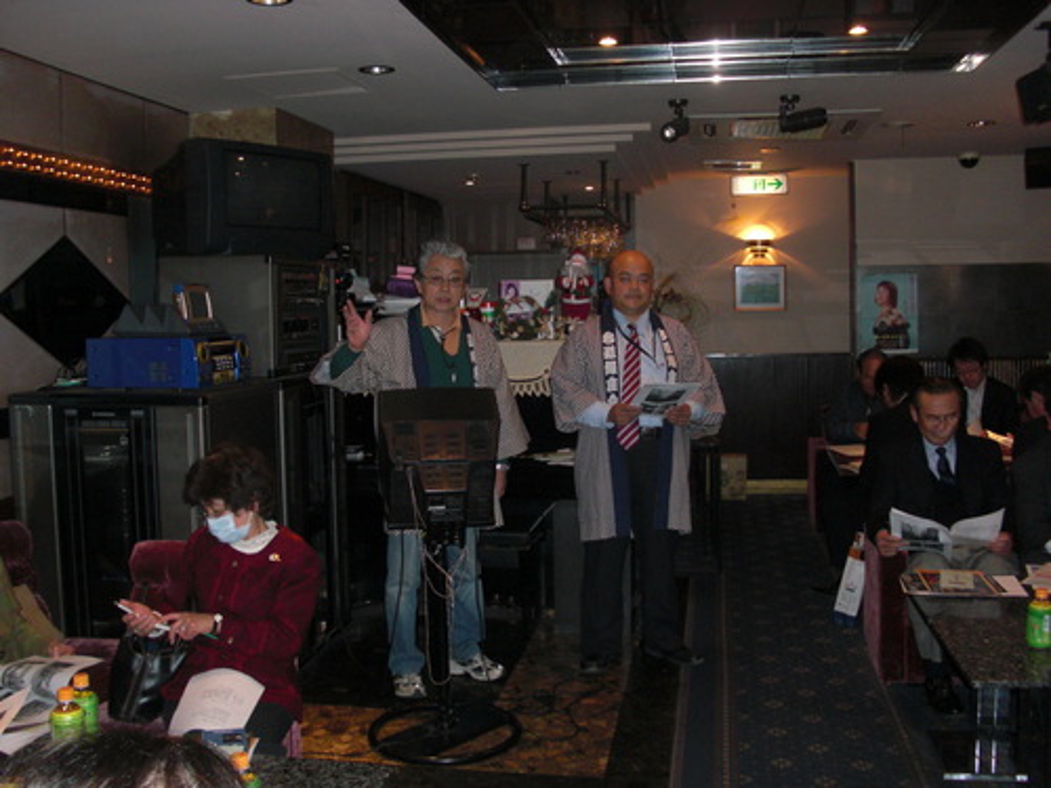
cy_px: 394
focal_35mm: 36
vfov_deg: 39.7
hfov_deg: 51.4
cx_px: 526
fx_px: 1093
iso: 200
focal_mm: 6.3
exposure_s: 1/60
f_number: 2.8
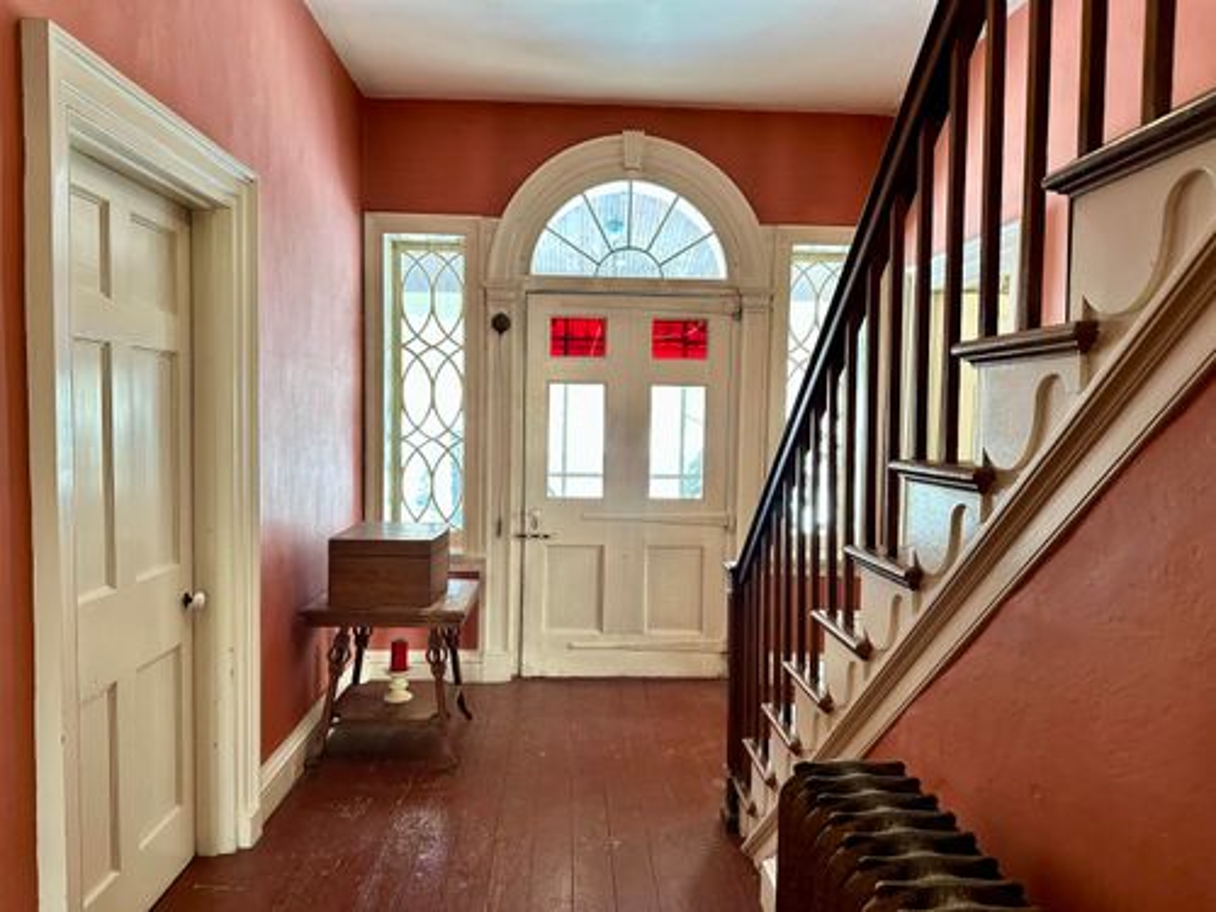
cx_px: 608
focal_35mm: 24
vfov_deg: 56.8
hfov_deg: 71.6
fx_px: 843
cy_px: 456
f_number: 1.78
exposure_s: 1/120
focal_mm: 6.86
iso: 160
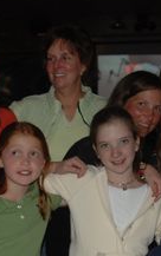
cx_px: 80
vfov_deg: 16.6
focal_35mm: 126
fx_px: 883
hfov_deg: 10.4
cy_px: 139
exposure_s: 1/125
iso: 400
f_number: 3.5
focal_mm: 28
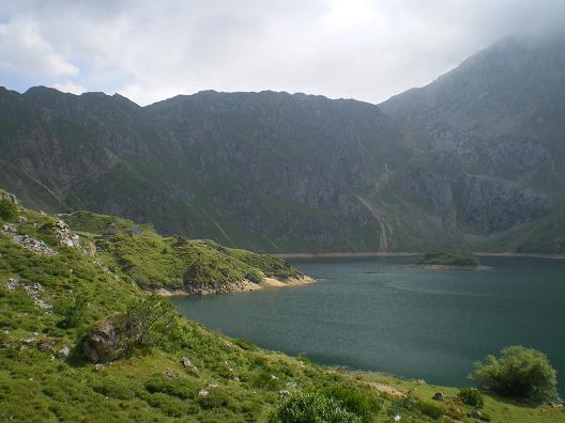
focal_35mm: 38
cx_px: 282
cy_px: 212
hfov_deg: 49.0
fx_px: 620
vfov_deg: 37.7
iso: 64
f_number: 4.6
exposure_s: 1/320
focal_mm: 6.3
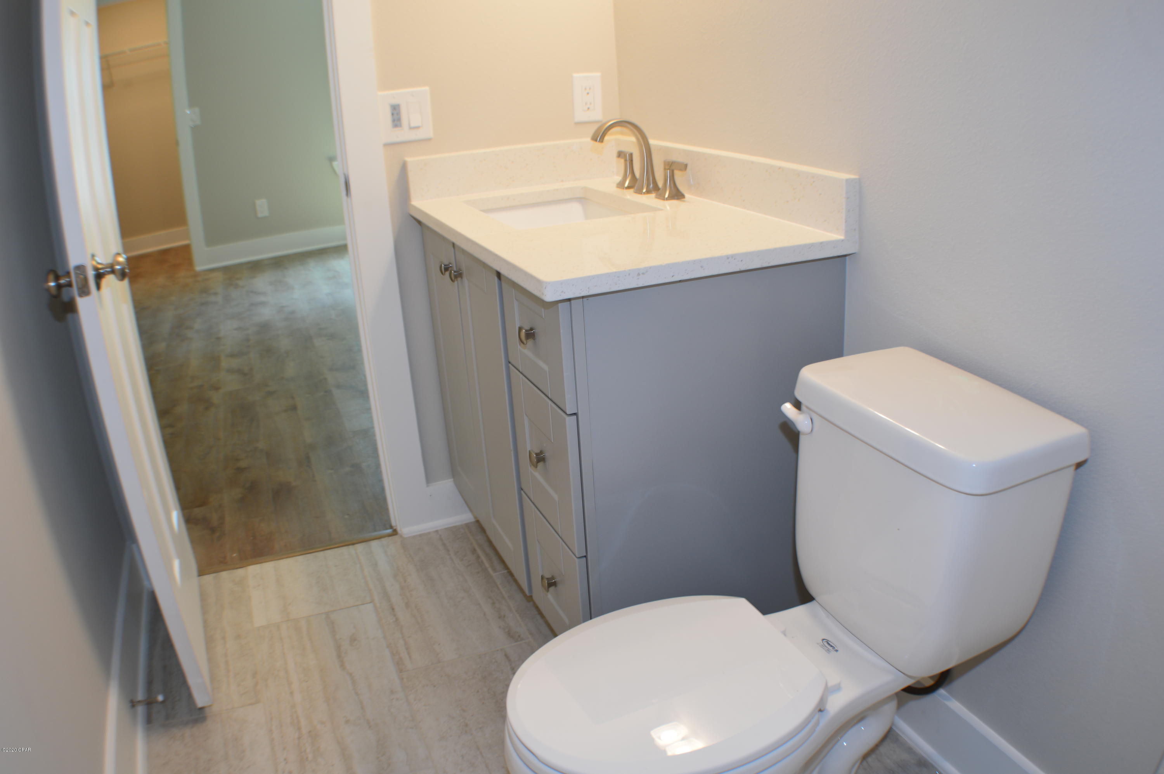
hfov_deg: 49.6
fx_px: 1260
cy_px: 387
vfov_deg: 34.1
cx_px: 582
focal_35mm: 39
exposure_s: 1/8
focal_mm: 26
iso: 100
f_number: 4.2
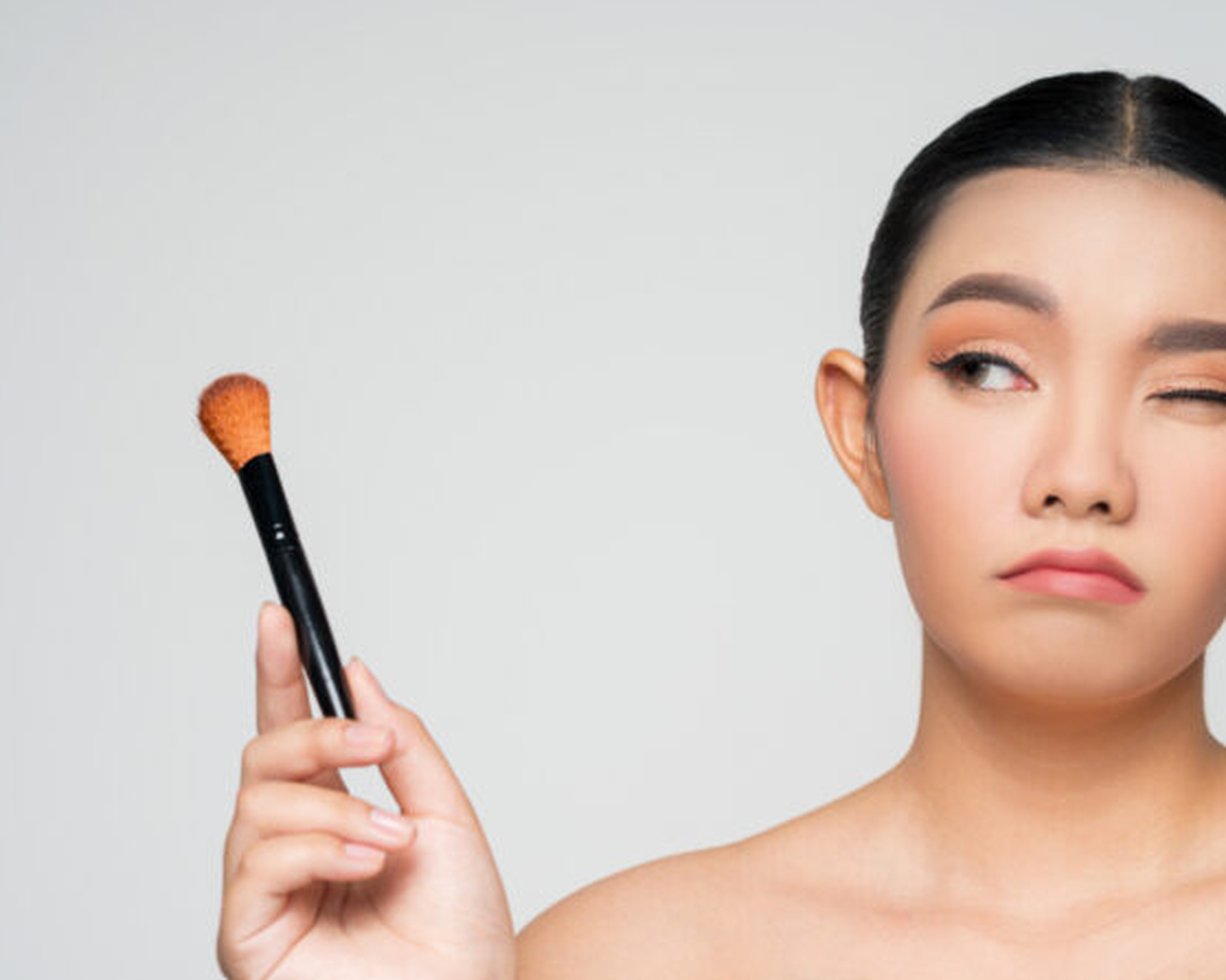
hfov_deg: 19.7
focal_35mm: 97
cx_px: 724
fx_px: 3519
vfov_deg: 15.9
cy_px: 491
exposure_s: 1/200
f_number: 10
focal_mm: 85
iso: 100
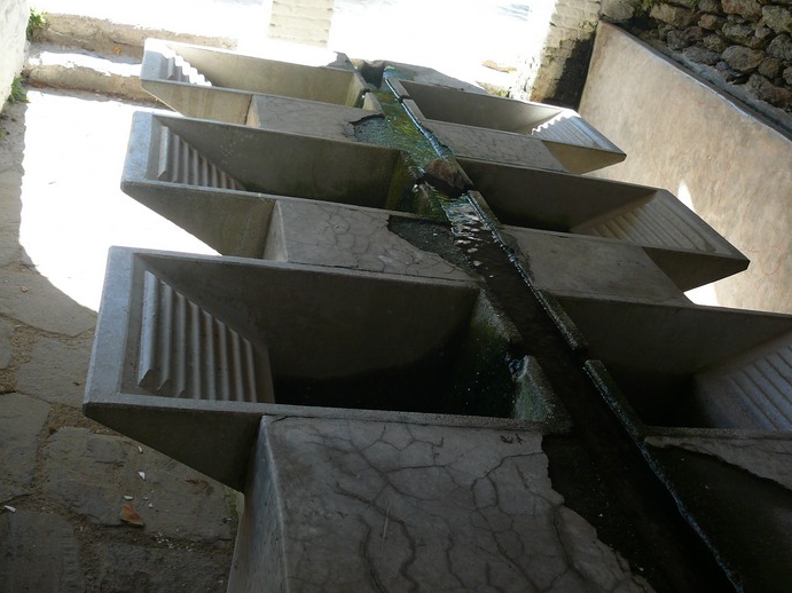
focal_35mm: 38
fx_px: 869
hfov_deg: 49.0
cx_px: 414
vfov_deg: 37.7
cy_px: 279
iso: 100
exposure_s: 1/50
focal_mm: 7.4
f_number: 2.8
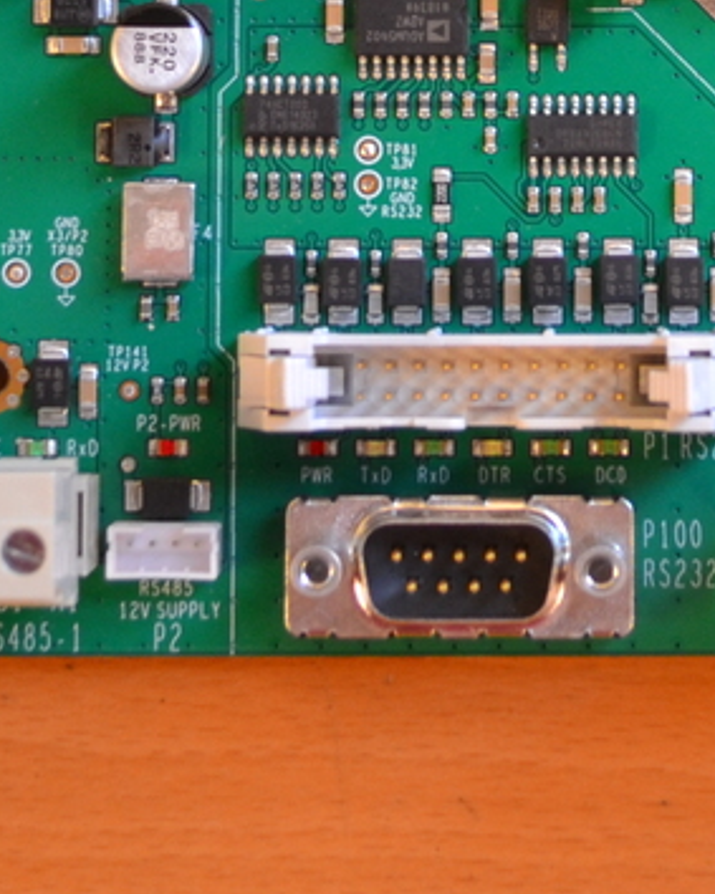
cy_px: -431
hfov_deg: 8.7
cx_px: 614
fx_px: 4710
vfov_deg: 10.5
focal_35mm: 178
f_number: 4.5
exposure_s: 1/15
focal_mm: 28
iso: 400
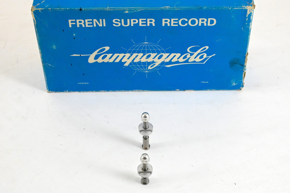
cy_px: 96
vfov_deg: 19.4
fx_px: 564
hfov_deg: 28.9
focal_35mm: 70
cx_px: 145
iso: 12800
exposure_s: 1/400
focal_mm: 70
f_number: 18
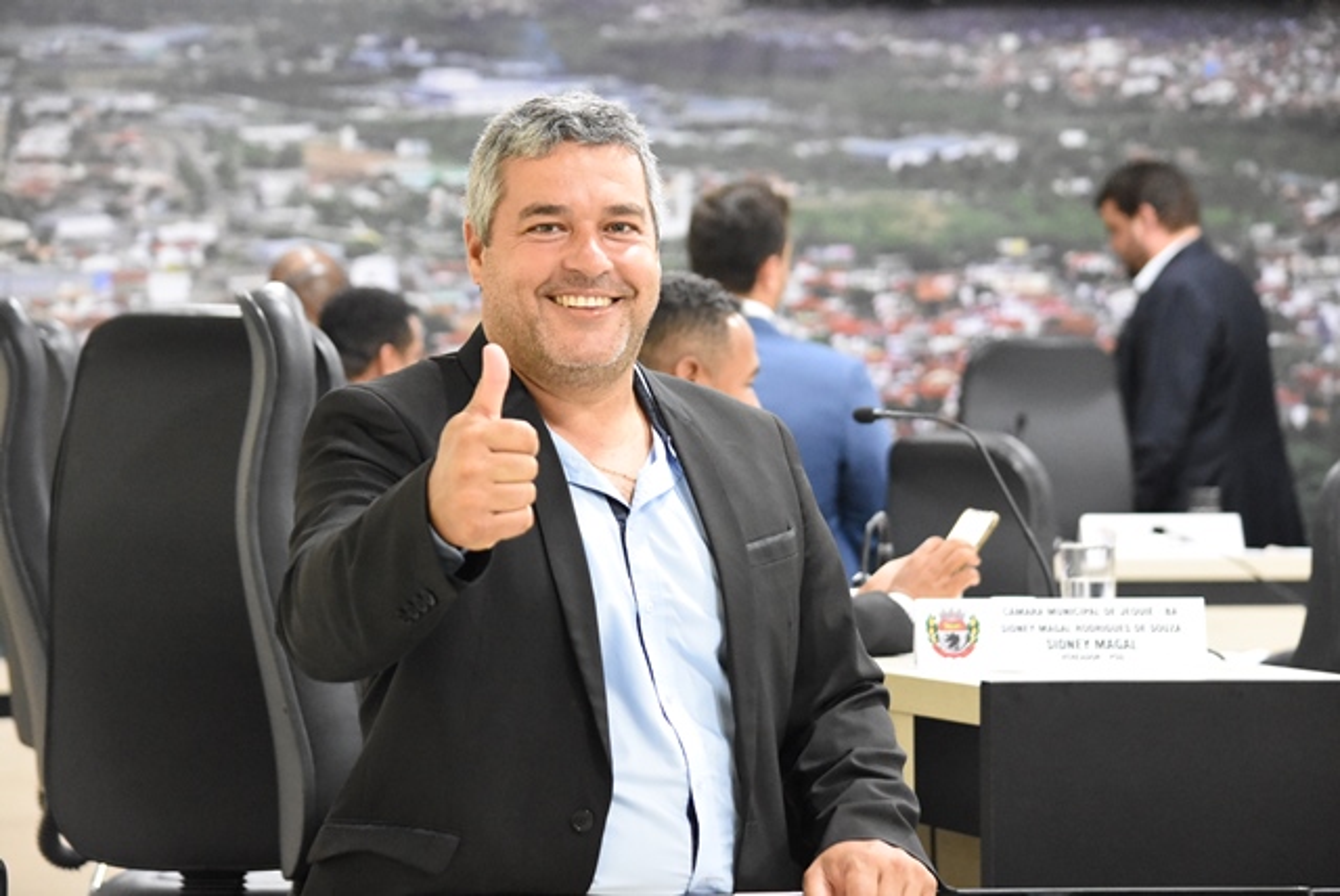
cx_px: 670
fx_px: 5141
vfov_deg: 10.0
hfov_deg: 14.8
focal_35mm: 138
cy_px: 448
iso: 6400
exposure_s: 1/60
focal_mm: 92
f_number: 5
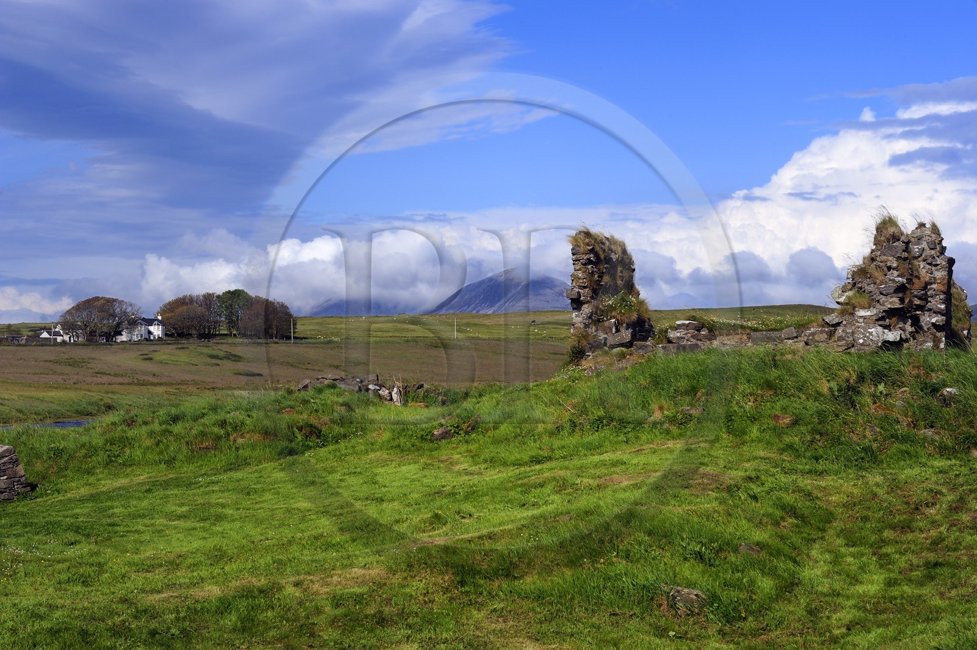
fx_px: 2115
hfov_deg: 26.0
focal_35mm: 78
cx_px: 488
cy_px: 325
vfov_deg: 17.5
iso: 200
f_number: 14
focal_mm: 78
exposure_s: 1/320
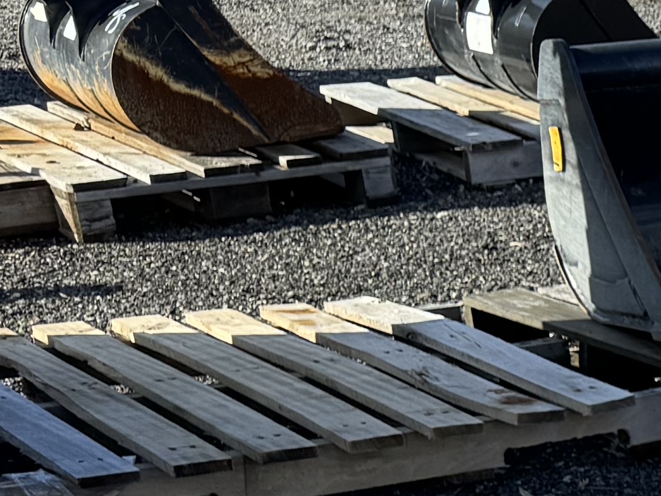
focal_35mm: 126
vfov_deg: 11.2
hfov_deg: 12.7
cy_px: 813
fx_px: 2406
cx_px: 1511
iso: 80
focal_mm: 6.76
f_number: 1.78
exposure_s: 1/2415
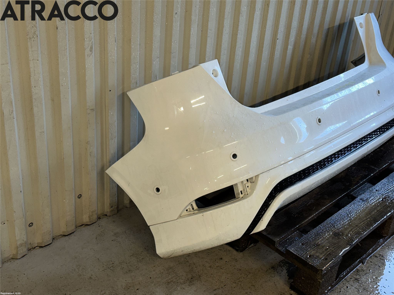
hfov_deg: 39.7
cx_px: 197
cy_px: 148
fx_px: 546
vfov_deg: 30.3
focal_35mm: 48
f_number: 1.78
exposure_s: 1/34
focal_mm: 6.86
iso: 40
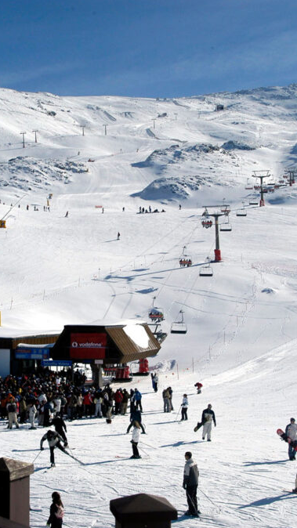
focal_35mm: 62
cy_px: 265
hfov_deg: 19.4
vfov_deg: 33.8
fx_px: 868
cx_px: 122
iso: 200
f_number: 13
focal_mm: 26
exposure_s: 1/640
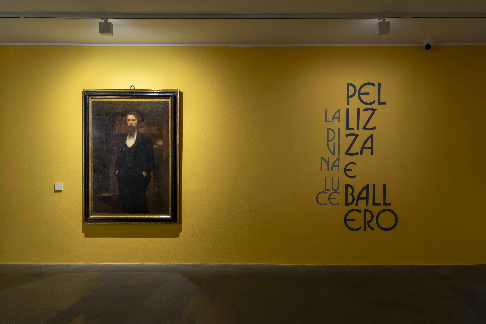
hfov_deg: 73.7
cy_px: 162
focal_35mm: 24
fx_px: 324
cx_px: 243
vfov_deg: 53.1
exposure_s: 3.2
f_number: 16
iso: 100
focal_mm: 24
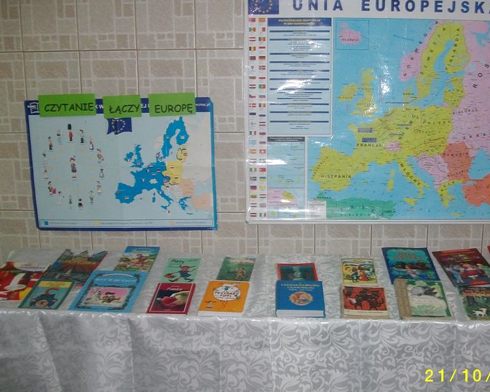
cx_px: 299
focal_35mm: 39
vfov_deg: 38.2
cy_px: 196
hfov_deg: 46.5
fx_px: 566
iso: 125
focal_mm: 5.7
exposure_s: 1/40
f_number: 2.9
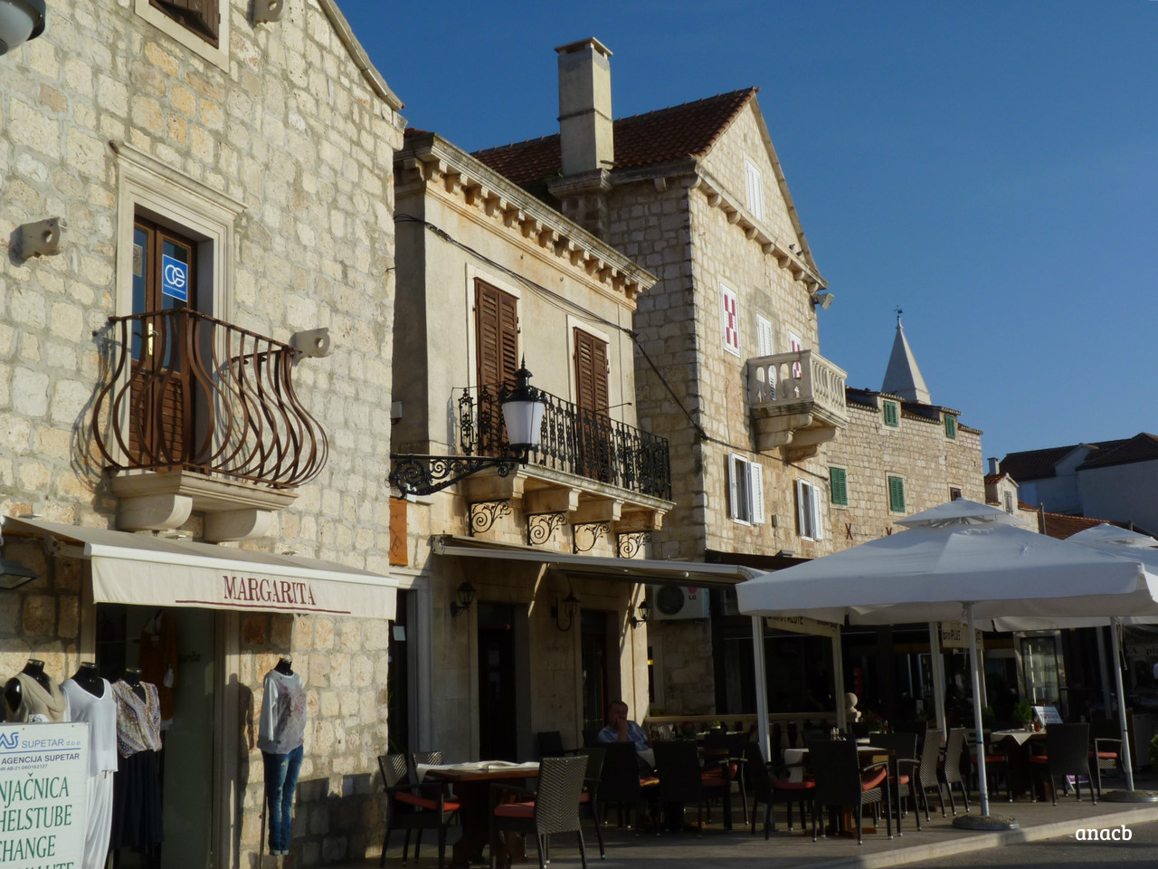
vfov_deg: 36.0
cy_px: 434
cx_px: 579
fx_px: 1338
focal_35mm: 40
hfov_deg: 46.8
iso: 80
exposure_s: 1/500
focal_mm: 7.2
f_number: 5.6
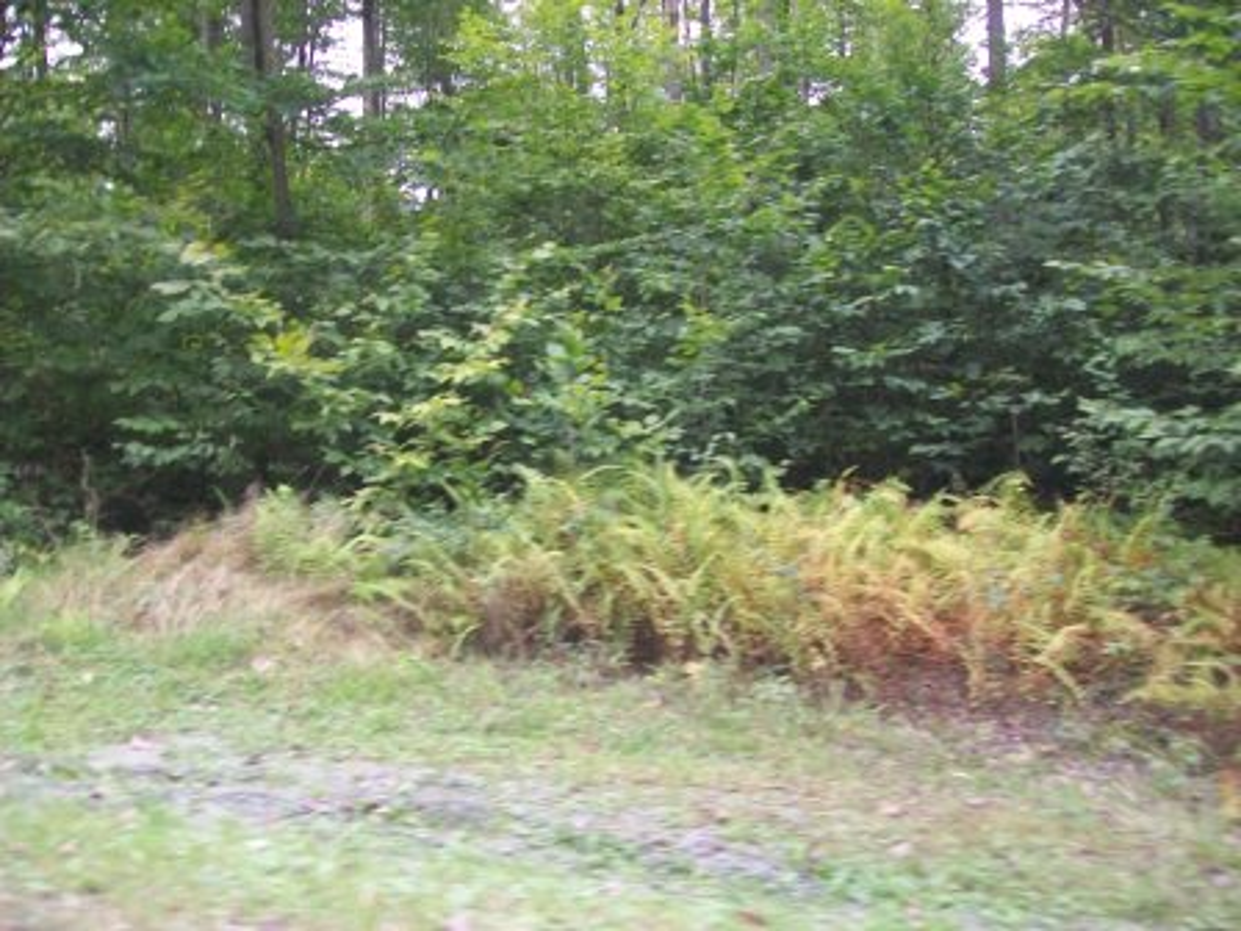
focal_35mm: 36
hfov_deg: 51.4
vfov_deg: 39.7
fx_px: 1291
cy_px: 466
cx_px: 620
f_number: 2.7
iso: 160
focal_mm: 6
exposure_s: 1/100
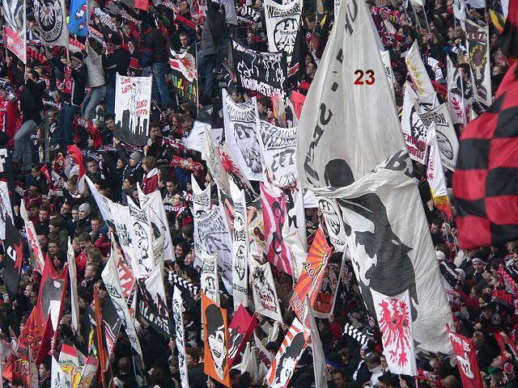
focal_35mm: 328
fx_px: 4908
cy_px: 194
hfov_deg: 6.0
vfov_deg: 4.5
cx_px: 259
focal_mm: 54.5
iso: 150
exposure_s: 1/60
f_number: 2.8
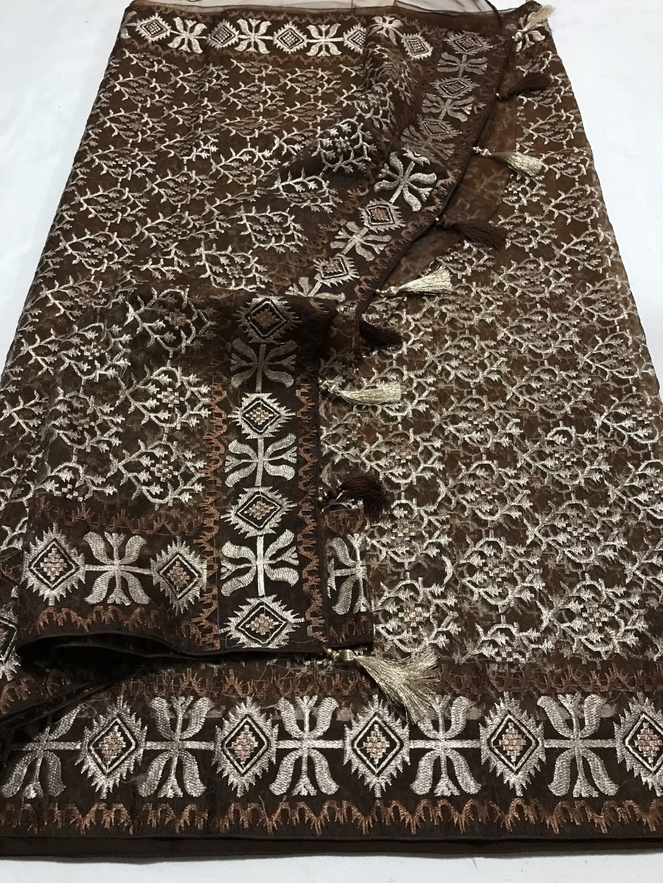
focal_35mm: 28
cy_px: 442
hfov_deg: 49.7
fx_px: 715
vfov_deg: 63.4
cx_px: 332
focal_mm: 3.99
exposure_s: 1/7
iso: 80
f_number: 1.8
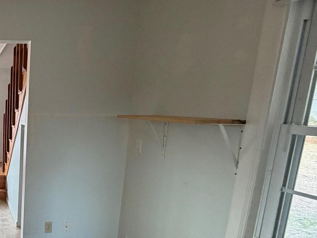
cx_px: -20
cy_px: 150
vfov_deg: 46.3
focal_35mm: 30
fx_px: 275
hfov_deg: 46.7
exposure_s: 1/60
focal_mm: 2.22
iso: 200
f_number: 2.2
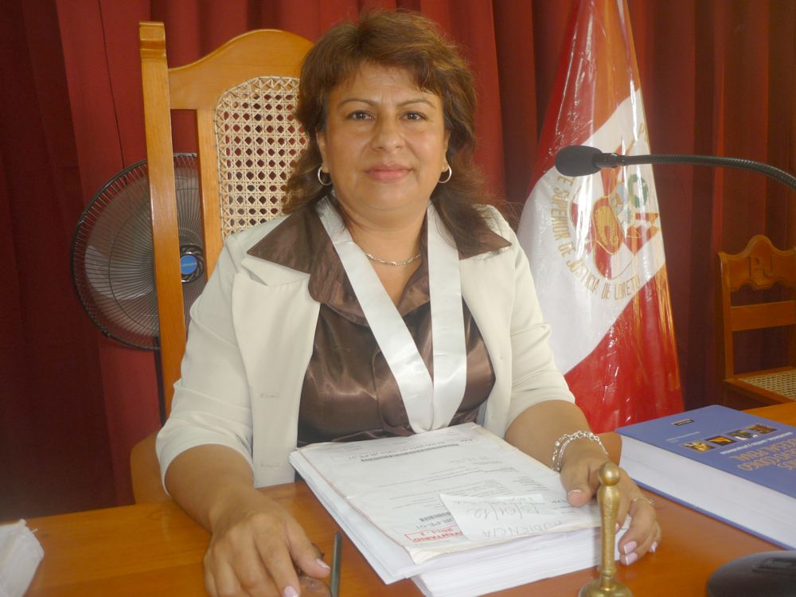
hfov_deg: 55.4
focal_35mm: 33
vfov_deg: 42.9
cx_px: 398
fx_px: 759
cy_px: 298
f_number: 2.8
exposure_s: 1/30
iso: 100
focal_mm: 5.5
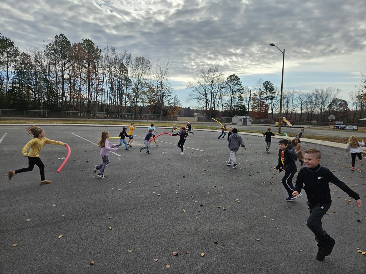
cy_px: 137
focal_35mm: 23
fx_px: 243
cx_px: 183
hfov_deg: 73.9
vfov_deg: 58.9
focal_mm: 5.4
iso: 25
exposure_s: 1/2812
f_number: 1.8
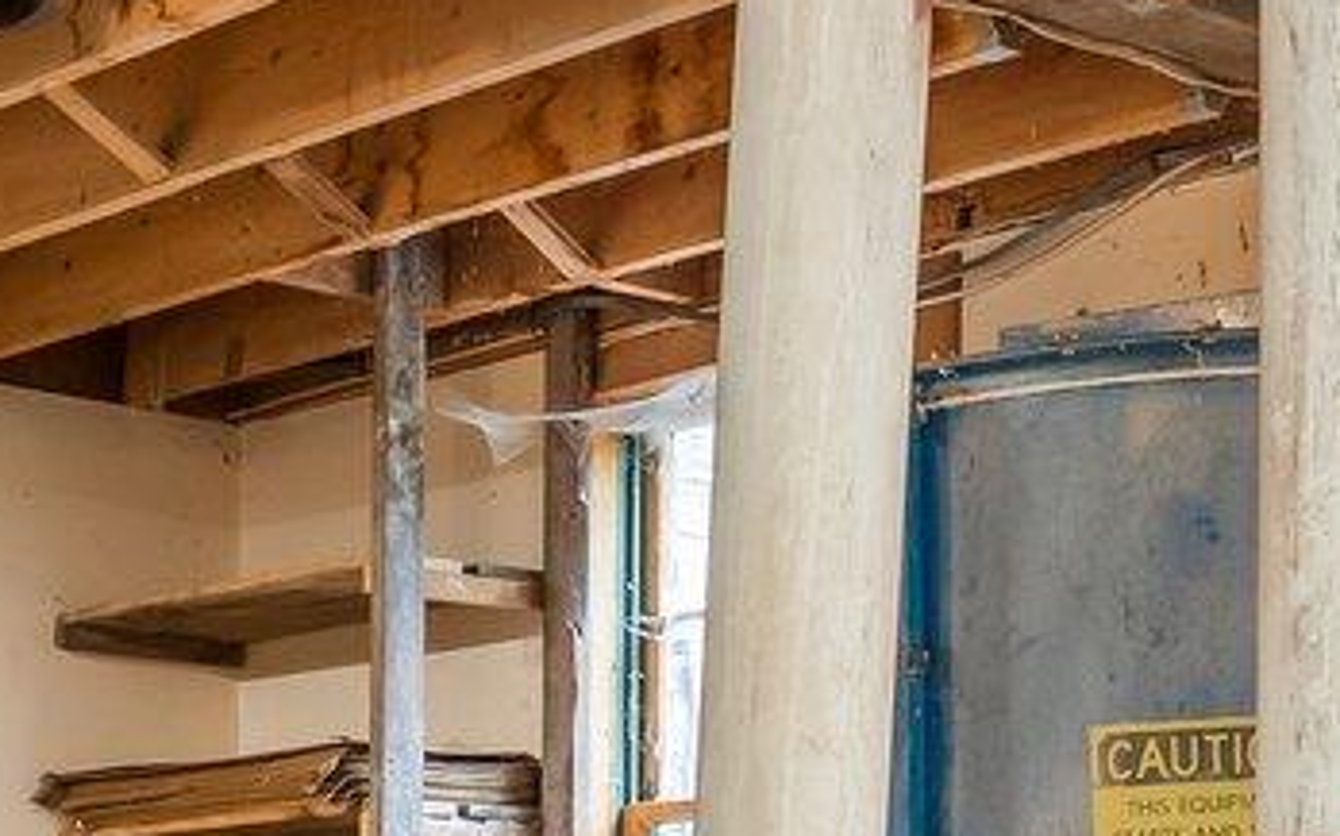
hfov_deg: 21.6
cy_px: 1135
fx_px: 3504
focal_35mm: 96
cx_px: 836
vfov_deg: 13.1
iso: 640
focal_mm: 16
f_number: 8
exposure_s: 1/6
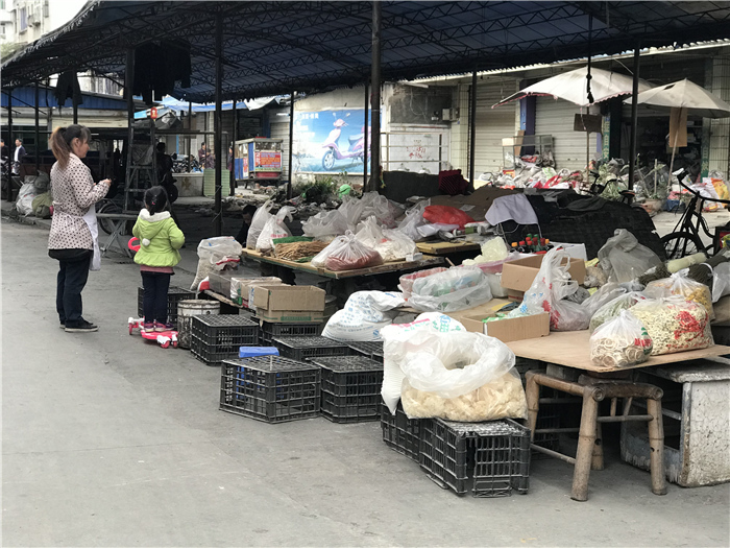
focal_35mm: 57
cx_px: 365
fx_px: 1202
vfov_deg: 25.7
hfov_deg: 33.8
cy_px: 274
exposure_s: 1/50
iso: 50
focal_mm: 6.6
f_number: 2.8
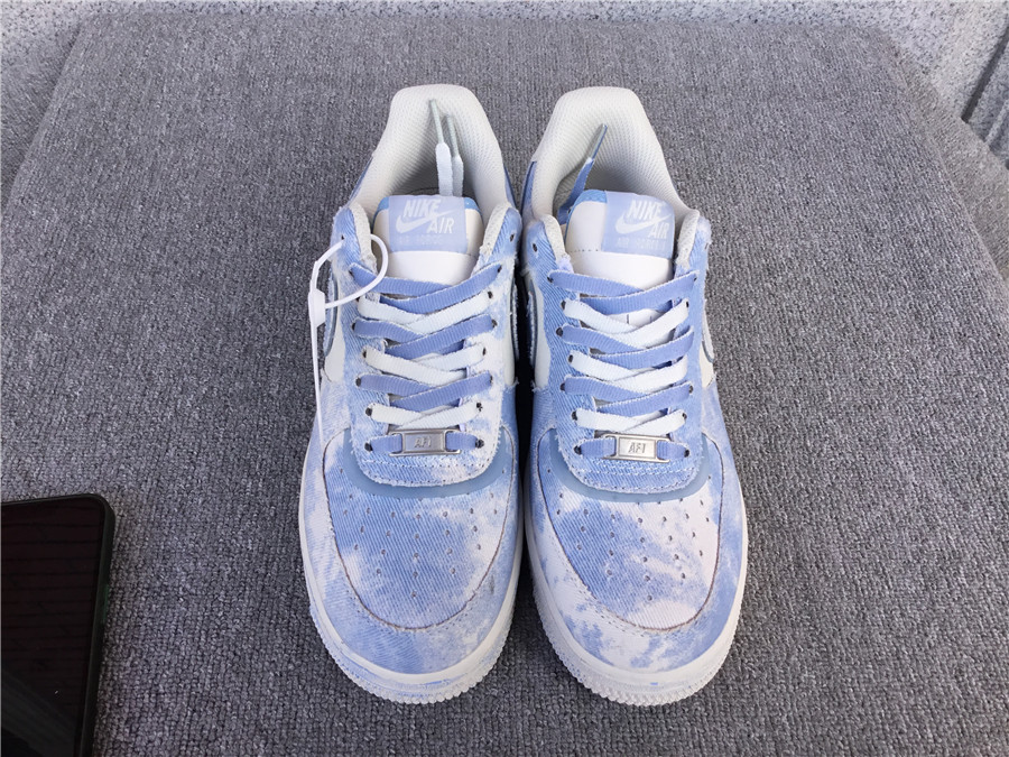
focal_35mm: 31
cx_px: 504
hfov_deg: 58.4
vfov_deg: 45.4
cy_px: 378
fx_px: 904
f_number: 2.4
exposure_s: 1/264
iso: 25
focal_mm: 3.3
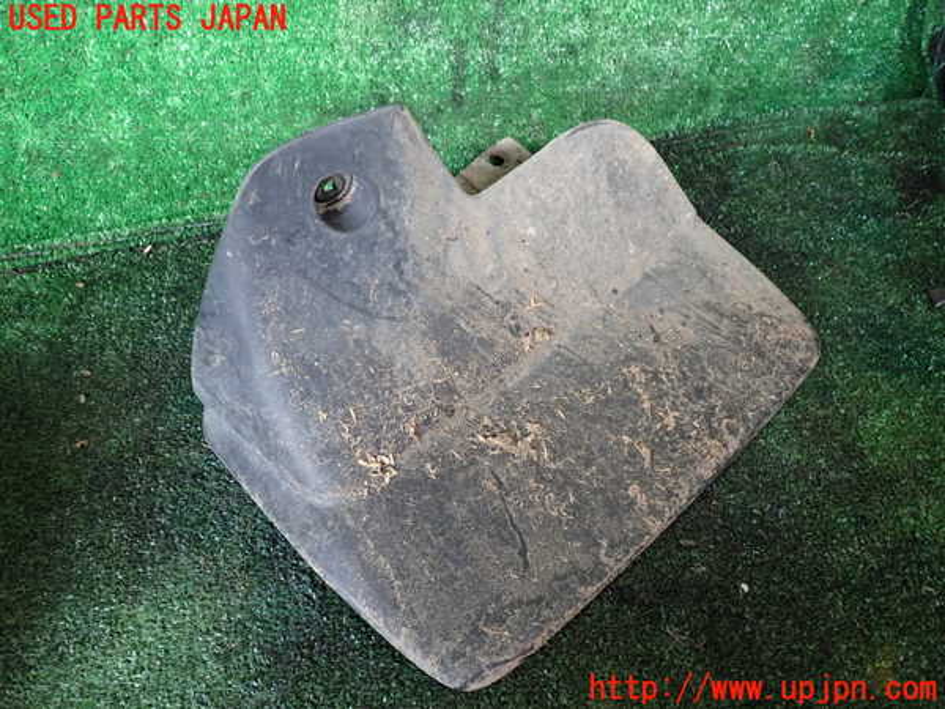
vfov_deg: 46.8
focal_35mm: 30
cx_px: 472
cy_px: 354
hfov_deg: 60.0
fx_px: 819
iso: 640
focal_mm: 5.4
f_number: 2.3
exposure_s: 1/30
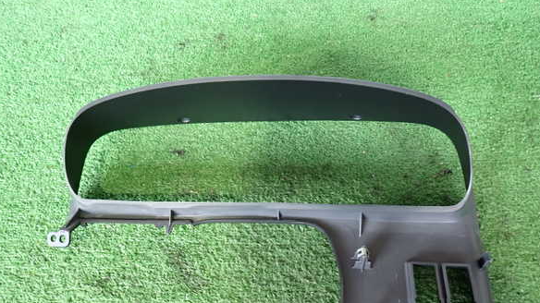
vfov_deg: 41.3
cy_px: 181
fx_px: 401
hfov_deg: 67.9
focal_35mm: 28
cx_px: 269
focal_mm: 4.5
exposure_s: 1/30
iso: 320
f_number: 2
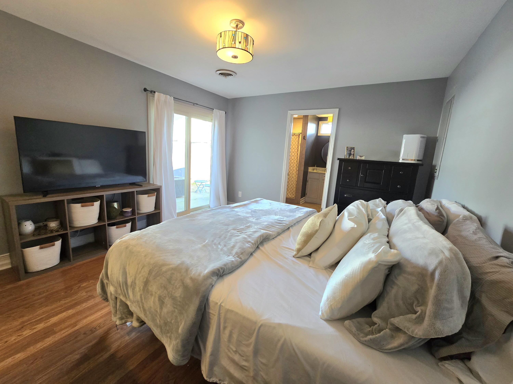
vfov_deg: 89.9
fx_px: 193
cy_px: 192
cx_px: 256
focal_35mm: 13
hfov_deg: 106.2
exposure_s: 1/60.2
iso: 160
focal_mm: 2.2
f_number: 2.2
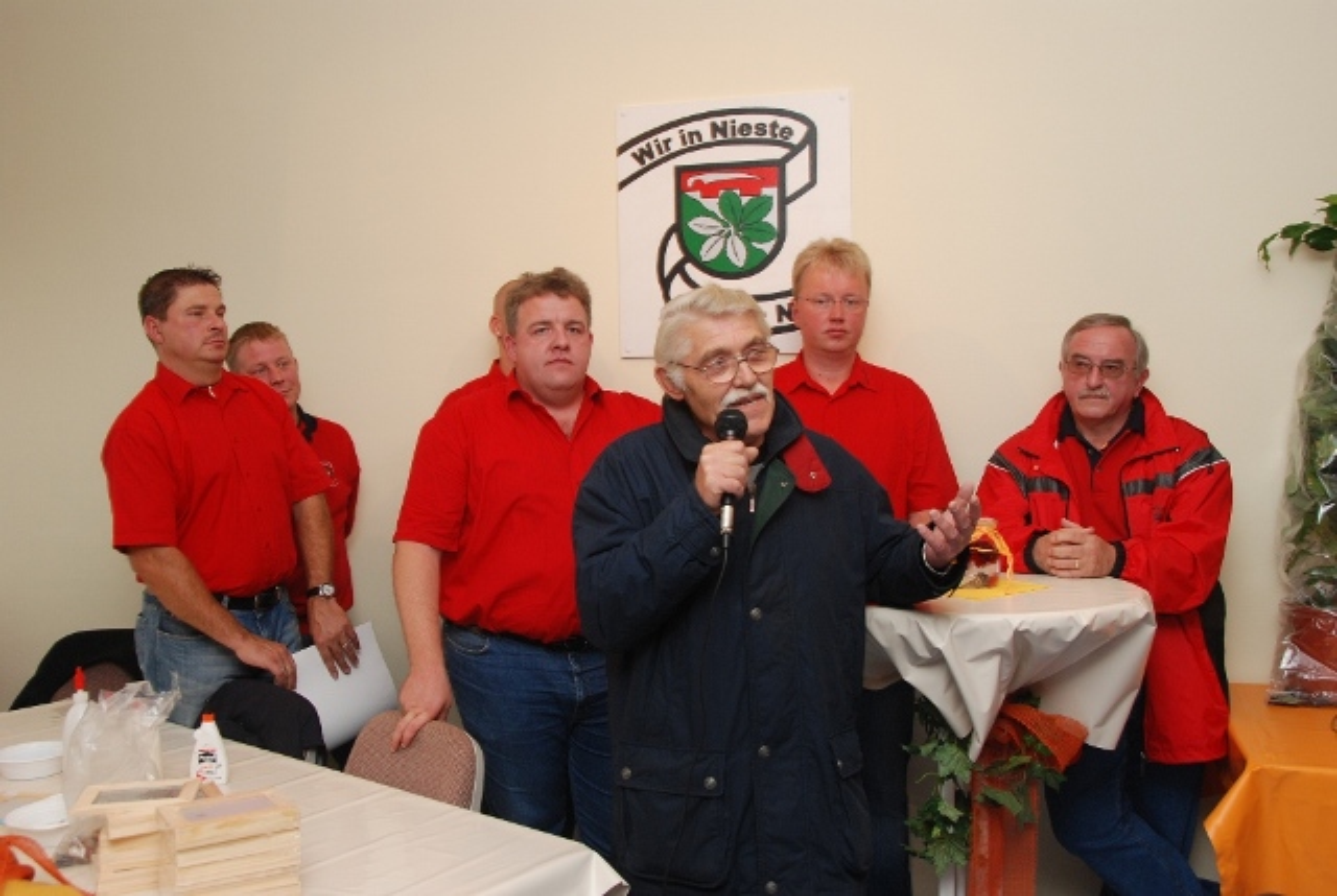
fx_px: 1339
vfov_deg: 37.0
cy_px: 448
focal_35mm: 36
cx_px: 668
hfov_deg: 53.1
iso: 400
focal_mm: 24
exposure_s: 1/60
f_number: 5.6
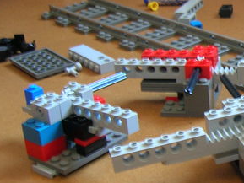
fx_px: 663
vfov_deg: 15.7
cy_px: 97
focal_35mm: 94
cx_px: 317
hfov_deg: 19.3
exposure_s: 1/3.8
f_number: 2.9
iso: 72
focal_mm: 5.7
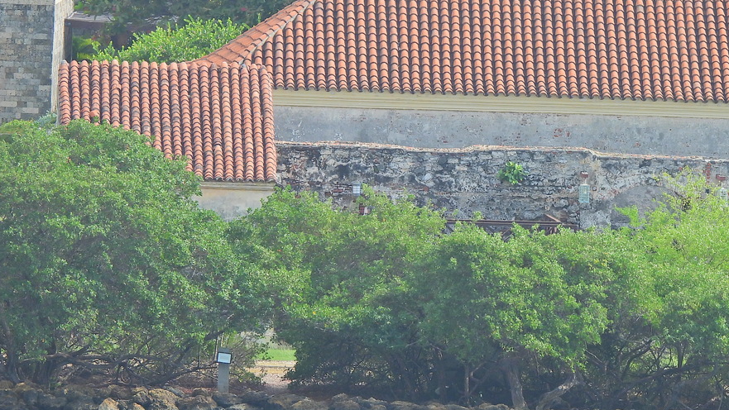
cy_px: 81
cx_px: 483
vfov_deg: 1.9
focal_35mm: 633
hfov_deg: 3.4
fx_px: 12239
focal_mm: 71.4
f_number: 5
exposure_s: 1/500
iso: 100
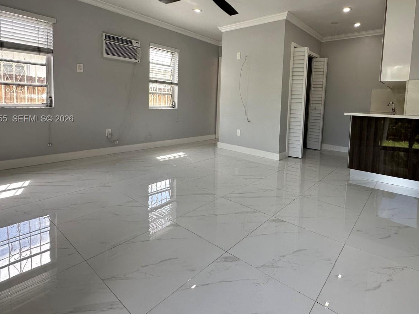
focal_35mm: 19
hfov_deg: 83.8
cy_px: 119
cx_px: 247
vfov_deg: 67.7
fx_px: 230
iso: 64
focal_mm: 2.22
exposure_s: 1/120
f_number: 2.2
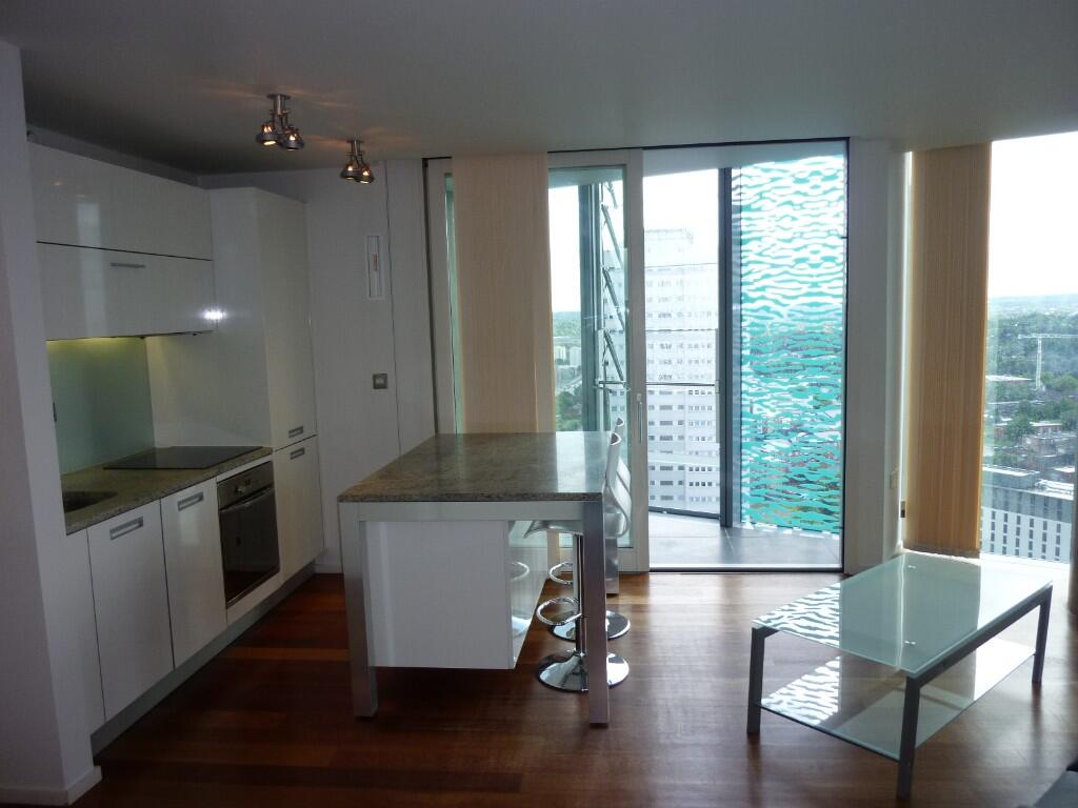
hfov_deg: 69.4
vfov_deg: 54.9
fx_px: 779
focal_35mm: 25
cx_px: 539
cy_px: 404
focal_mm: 4.5
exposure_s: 1/160
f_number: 3.3
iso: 100
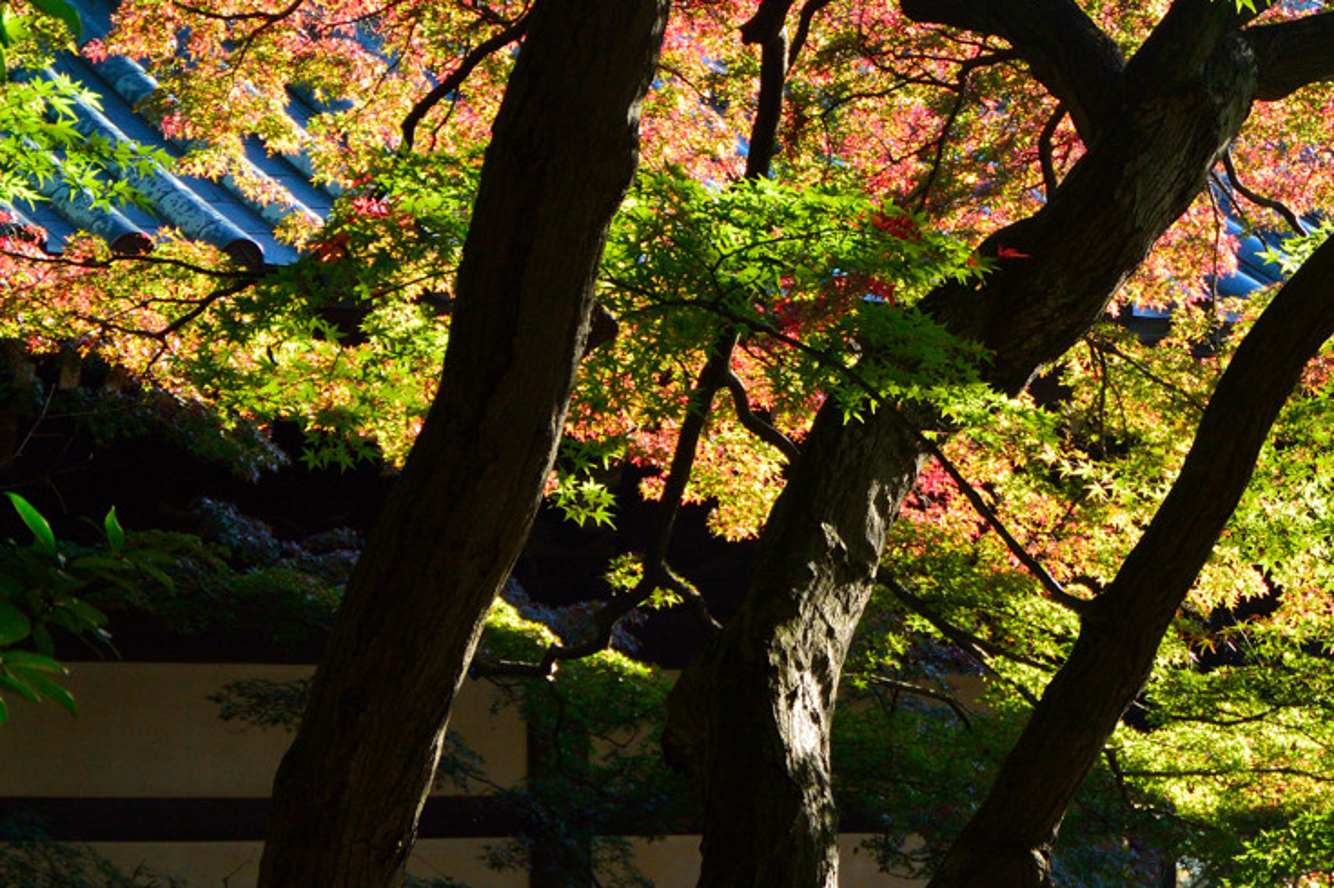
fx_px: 5110
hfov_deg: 14.8
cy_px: 305
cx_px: 922
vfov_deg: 9.9
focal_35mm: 138
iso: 200
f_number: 5.6
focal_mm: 37
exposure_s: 1/125
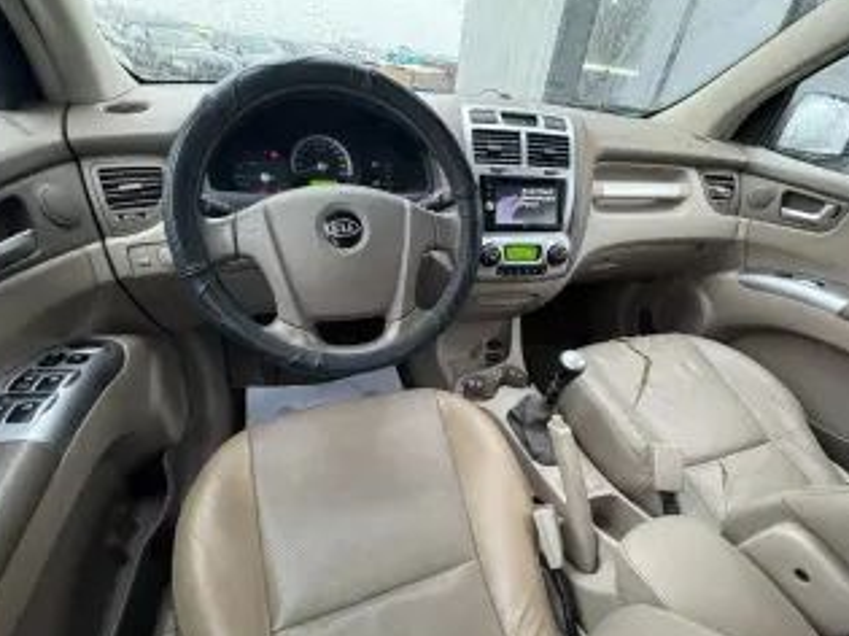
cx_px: 447
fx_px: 392
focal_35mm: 16
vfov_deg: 77.9
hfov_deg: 94.4
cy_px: 342
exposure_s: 1/60
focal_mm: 2.22
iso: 500
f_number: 2.2
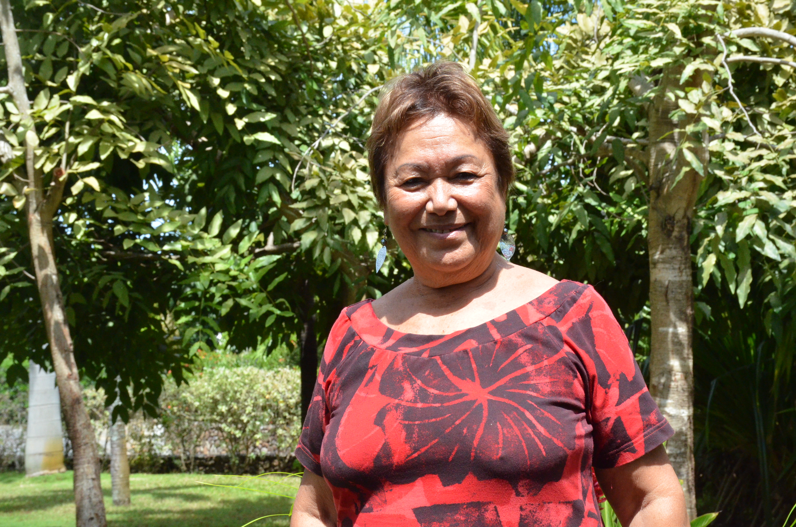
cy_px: 264
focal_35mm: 75
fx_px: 1655
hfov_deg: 27.0
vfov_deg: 18.1
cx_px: 398
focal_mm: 50
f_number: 16
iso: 2500
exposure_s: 1/1000
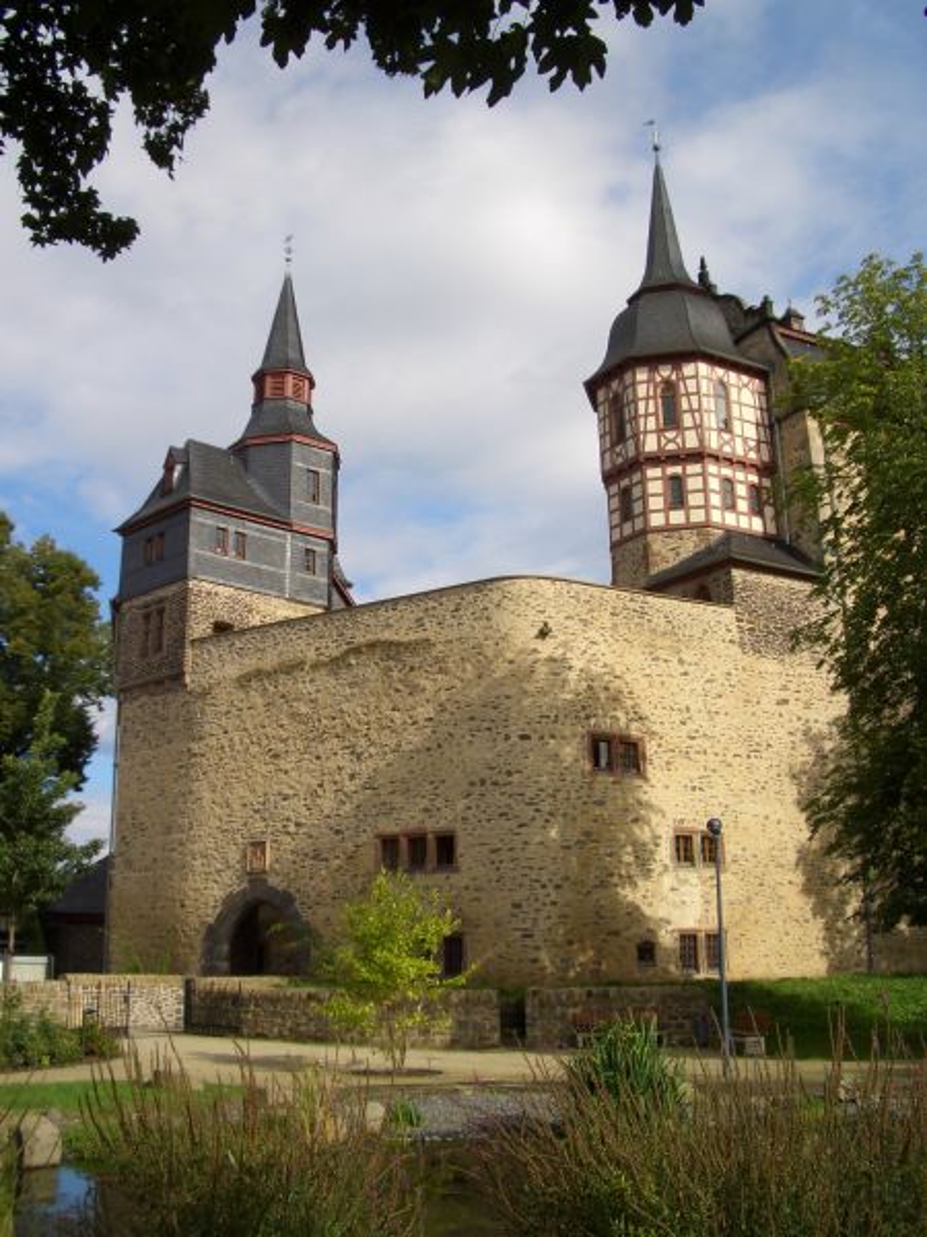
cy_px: 618
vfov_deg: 52.6
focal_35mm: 35
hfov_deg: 40.7
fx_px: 1250
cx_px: 464
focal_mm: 5.8
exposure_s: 1/400
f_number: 4.3
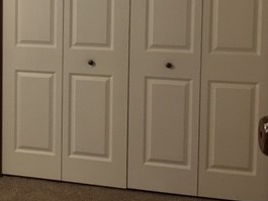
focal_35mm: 70
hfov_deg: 25.4
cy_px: 15
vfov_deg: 20.5
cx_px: -39
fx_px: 542
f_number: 2.2
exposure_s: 1/15
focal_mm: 4.15
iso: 80
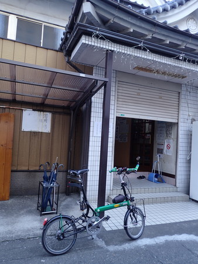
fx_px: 190
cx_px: 99
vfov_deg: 69.4
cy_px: 132
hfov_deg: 54.9
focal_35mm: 25
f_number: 2
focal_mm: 4.5
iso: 100
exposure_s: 1/100
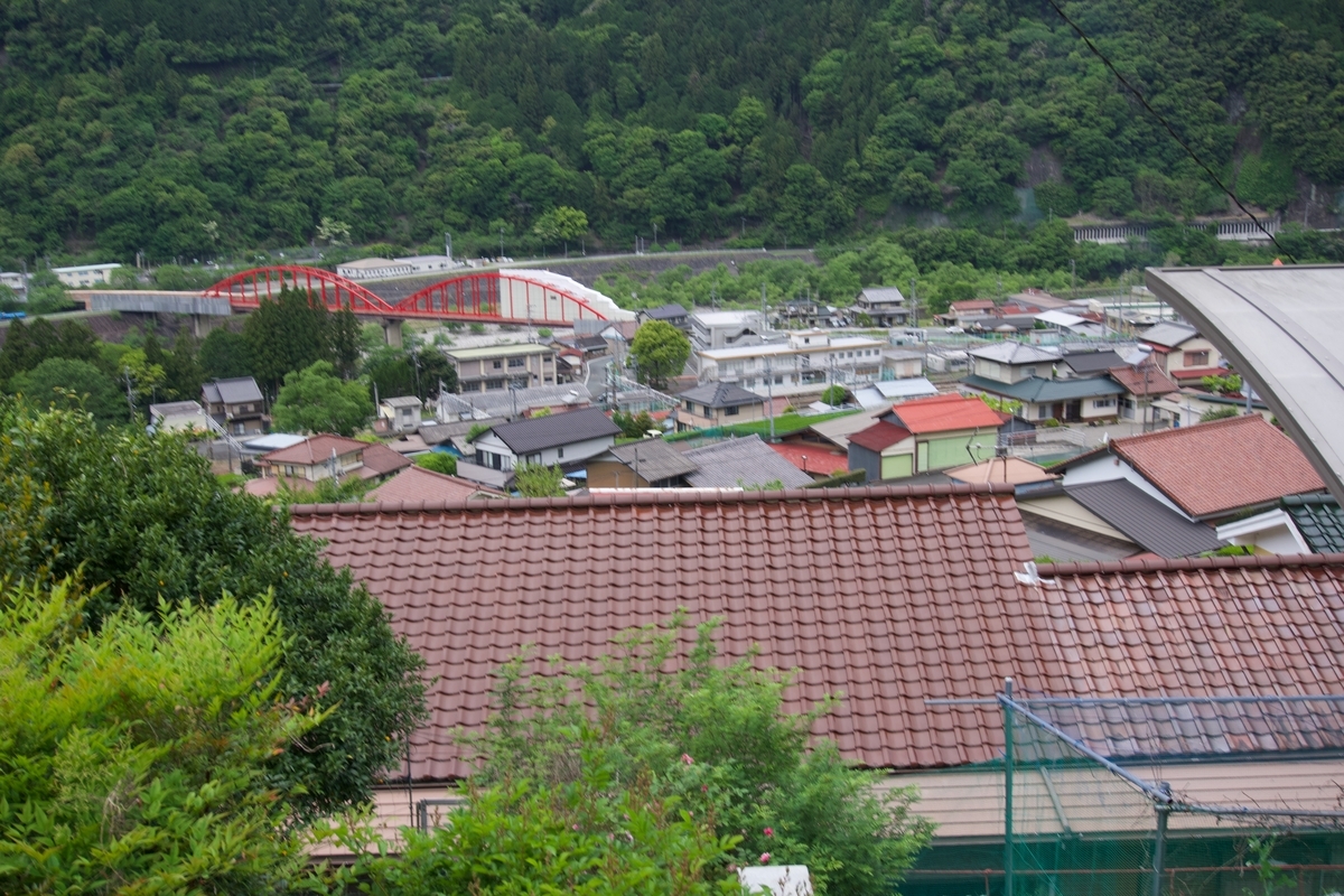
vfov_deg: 35.5
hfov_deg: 51.3
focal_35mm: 38
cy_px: 448
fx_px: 1400
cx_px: 672
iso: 160
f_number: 6.3
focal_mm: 25
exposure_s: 1/50
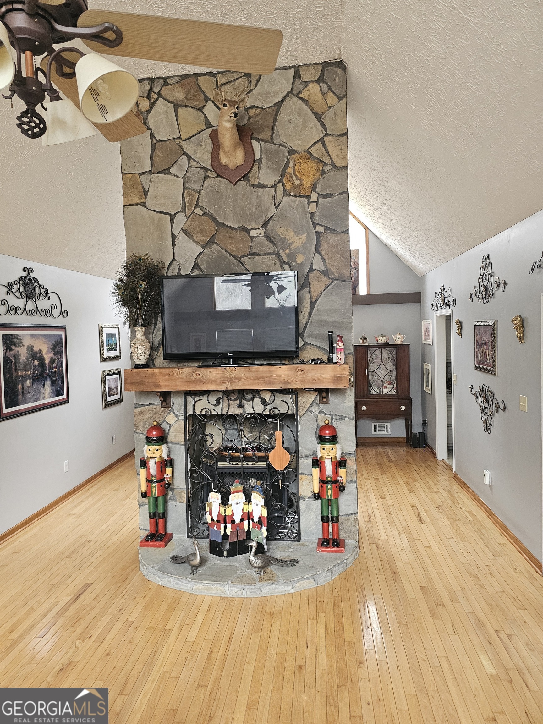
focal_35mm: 23
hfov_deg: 58.9
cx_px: 272
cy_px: 362
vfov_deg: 73.9
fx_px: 481
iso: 800
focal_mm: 6.3
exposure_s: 1/170
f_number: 1.7
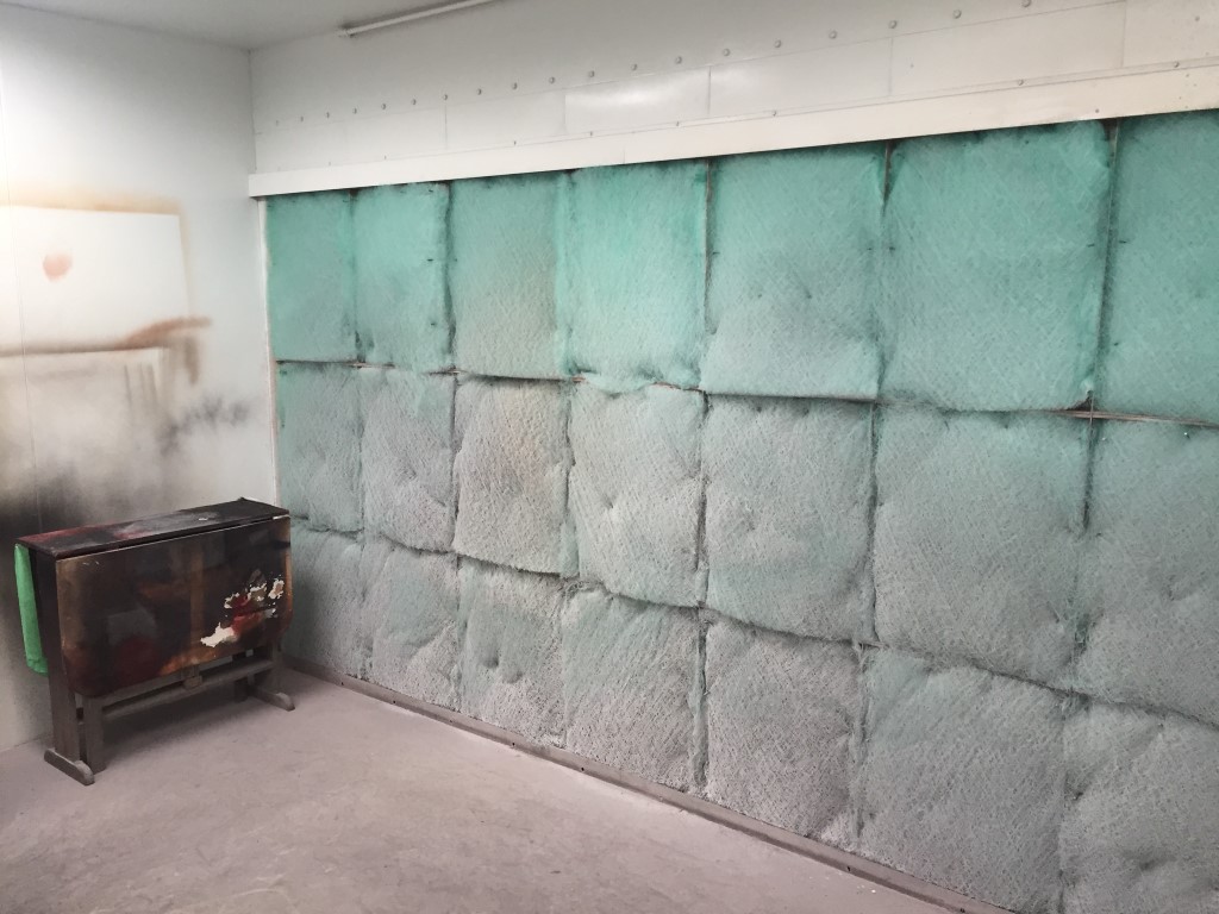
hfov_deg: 61.7
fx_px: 1021
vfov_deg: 48.2
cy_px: 457
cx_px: 610
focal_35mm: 29
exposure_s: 1/30
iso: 50
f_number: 2.2
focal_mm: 4.15
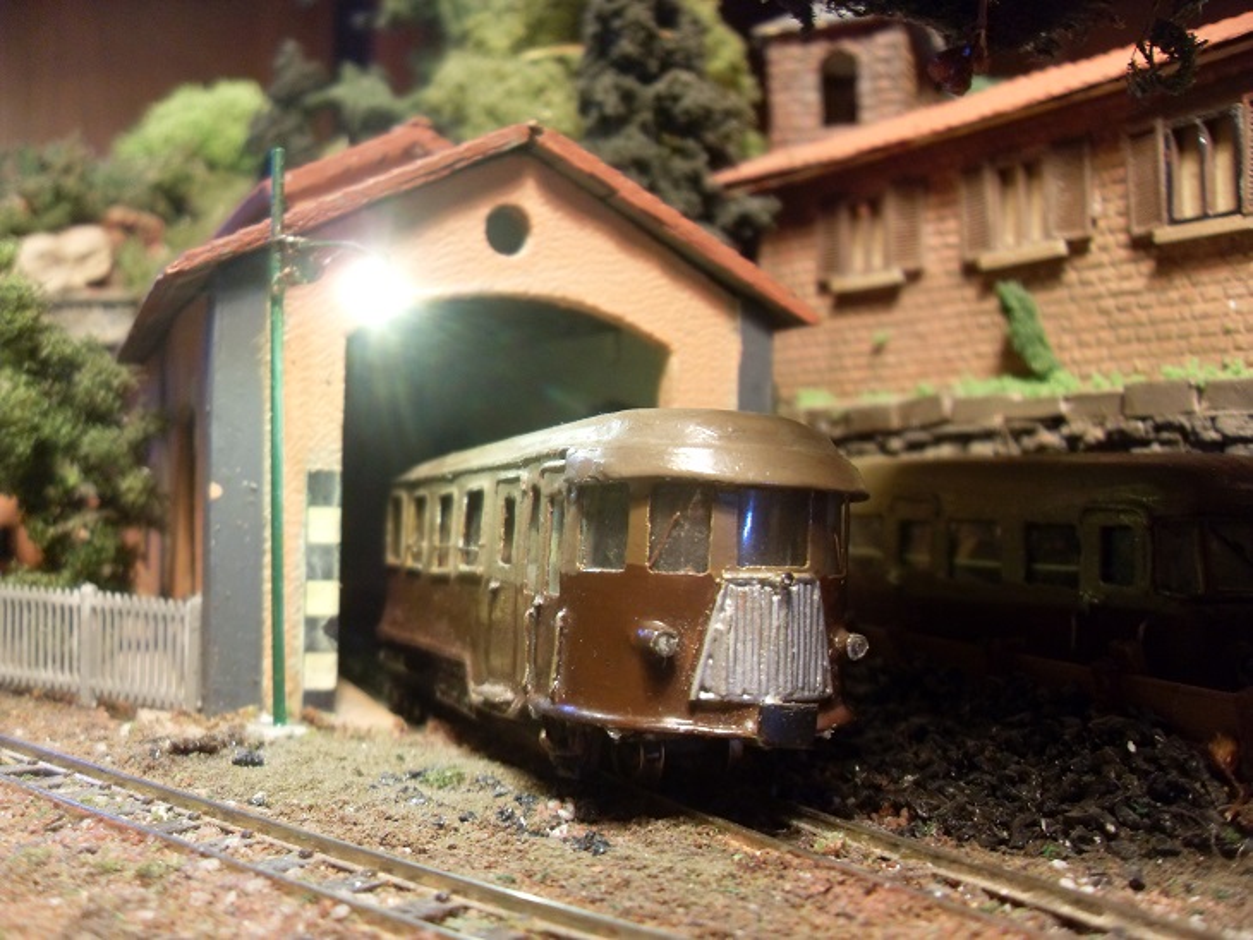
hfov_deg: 53.9
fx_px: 1231
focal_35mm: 34
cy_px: 470
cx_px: 626
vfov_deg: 41.8
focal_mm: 6.3
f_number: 2.8
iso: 200
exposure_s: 1/6
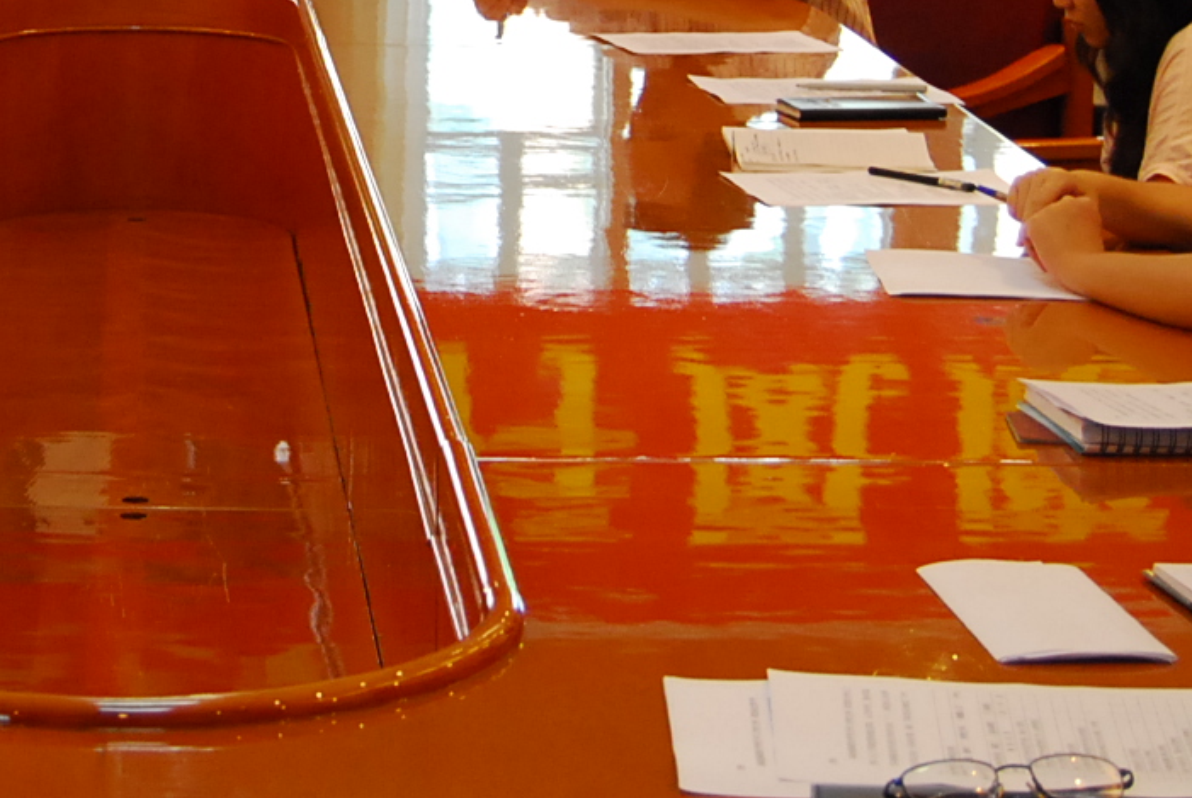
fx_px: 3845
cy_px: -155
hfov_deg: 17.4
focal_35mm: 116
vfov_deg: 11.6
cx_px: 109
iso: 800
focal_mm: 28
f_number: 4.2
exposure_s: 1/40
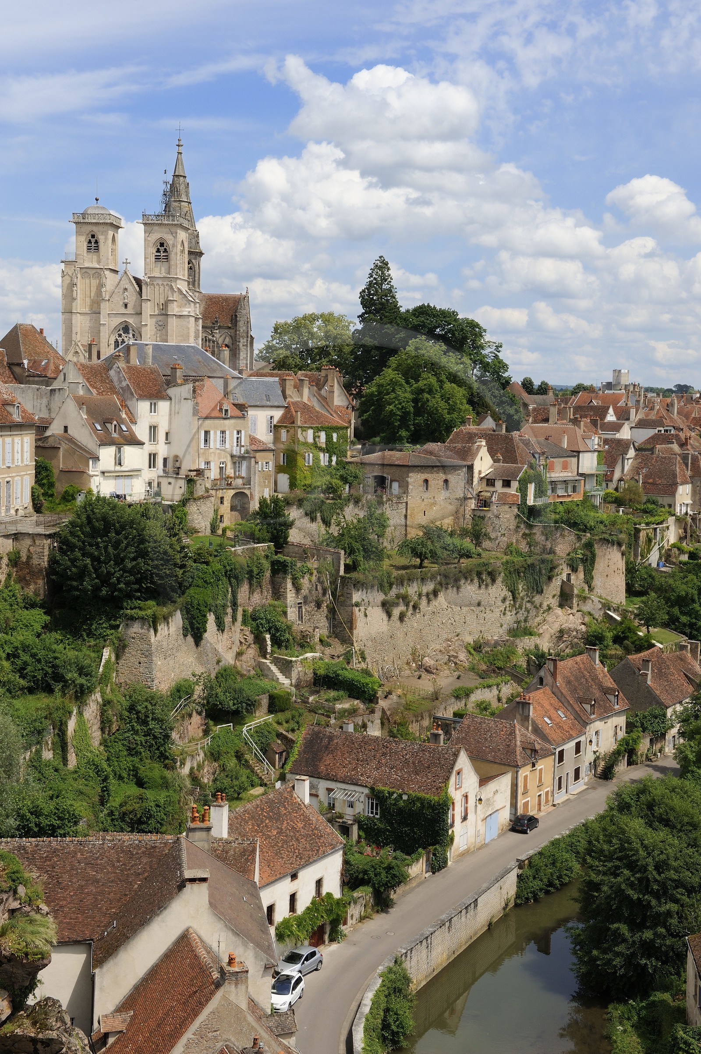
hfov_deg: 28.0
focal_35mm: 48
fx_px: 1404
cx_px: 350
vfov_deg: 41.1
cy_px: 527
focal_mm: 48
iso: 200
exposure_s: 1/160
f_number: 16
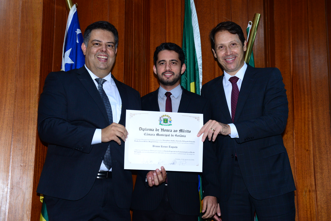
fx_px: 506
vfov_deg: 24.6
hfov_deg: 36.2
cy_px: 110
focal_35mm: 55
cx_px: 166
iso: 2000
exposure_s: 1/125
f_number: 6.3
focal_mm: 55
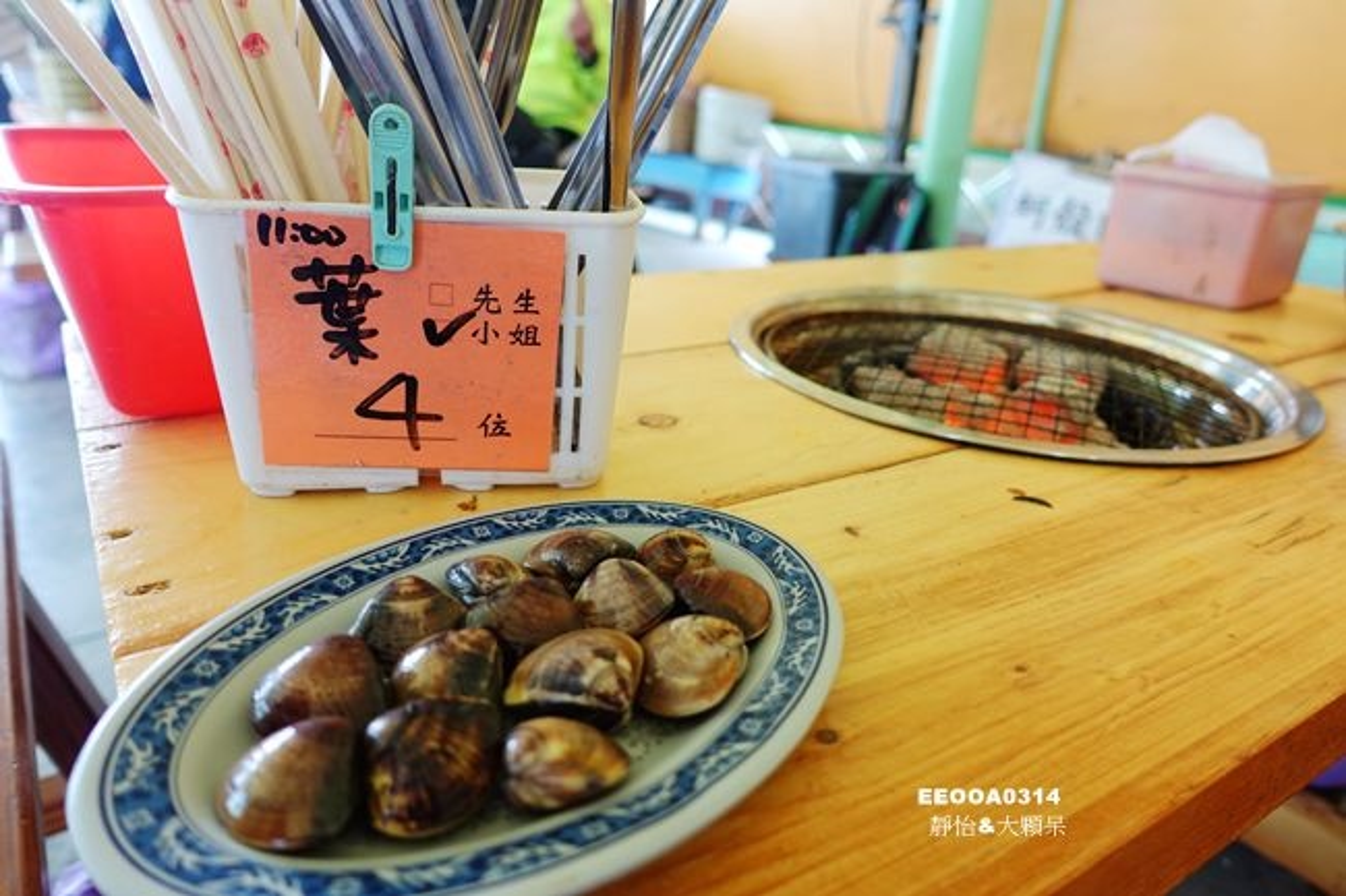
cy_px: 448
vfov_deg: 53.1
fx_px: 897
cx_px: 673
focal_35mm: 24
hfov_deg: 73.8
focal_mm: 8.8
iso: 125
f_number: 2
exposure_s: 1/30
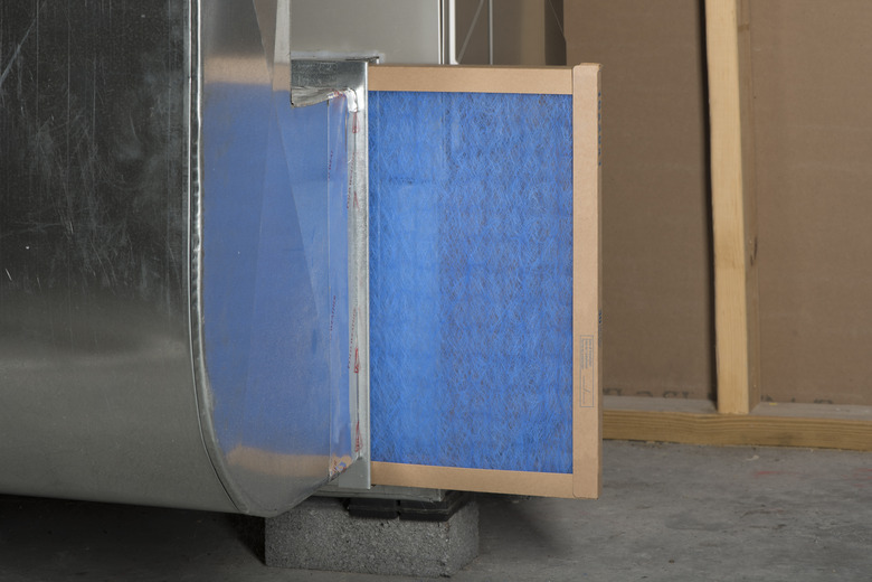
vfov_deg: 13.0
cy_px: 291
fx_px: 2543
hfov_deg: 19.5
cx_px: 436
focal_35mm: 105
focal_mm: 105
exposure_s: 1/250
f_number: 13
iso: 100
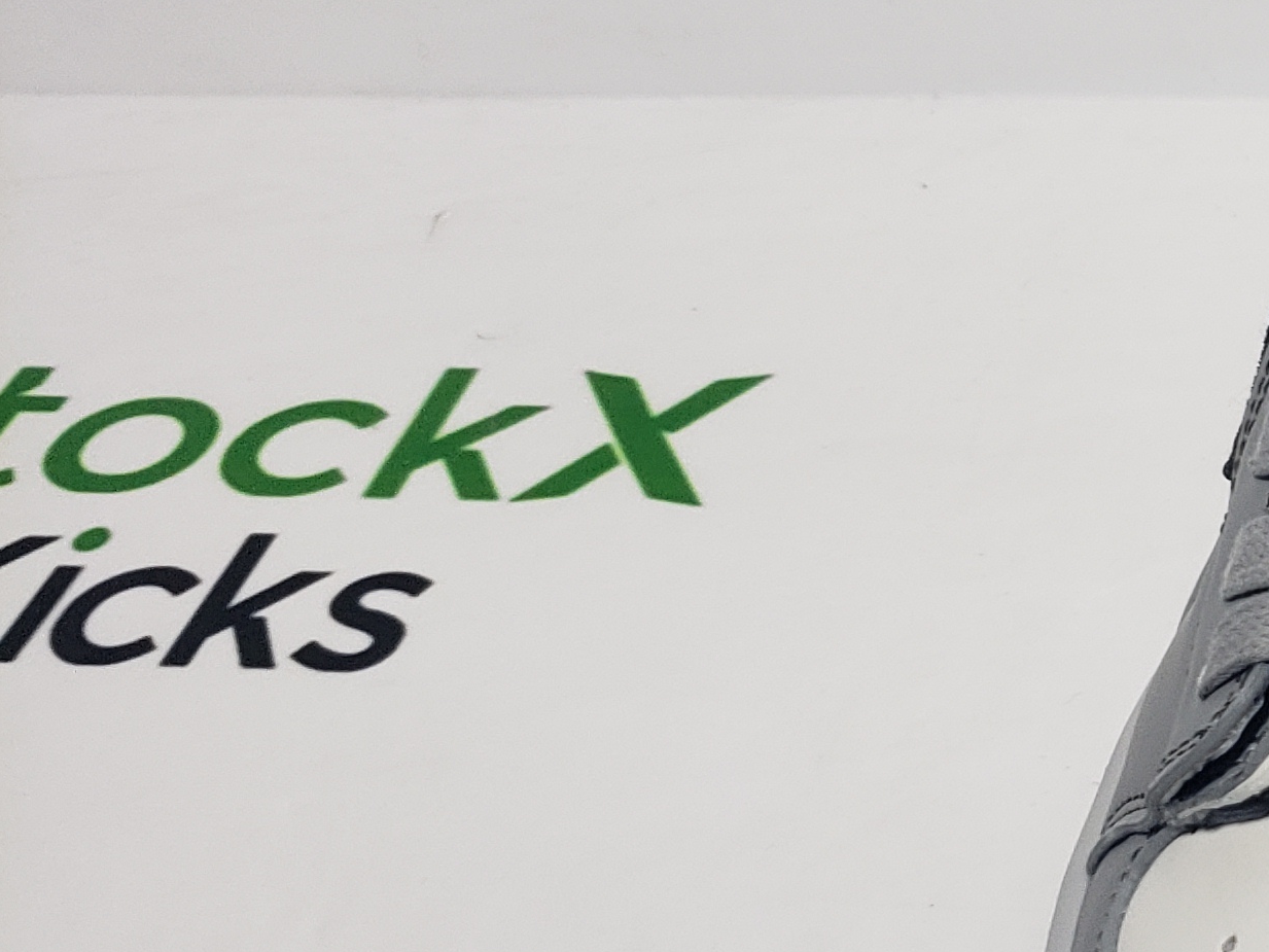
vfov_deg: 17.3
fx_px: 3116
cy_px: 609
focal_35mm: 85
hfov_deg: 19.2
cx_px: 2069
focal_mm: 4.3
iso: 50
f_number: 1.5
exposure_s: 1/559
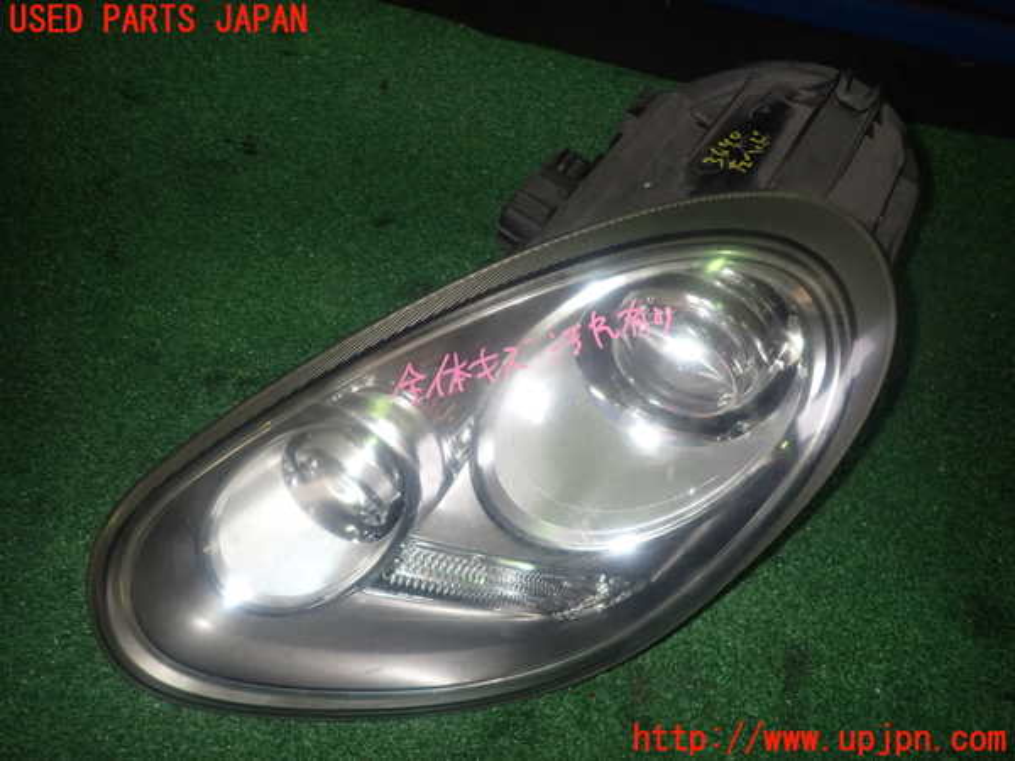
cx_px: 508
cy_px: 380
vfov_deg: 54.9
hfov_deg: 69.4
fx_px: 733
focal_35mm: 25
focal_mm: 4.5
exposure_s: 1/30
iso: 320
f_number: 5.6
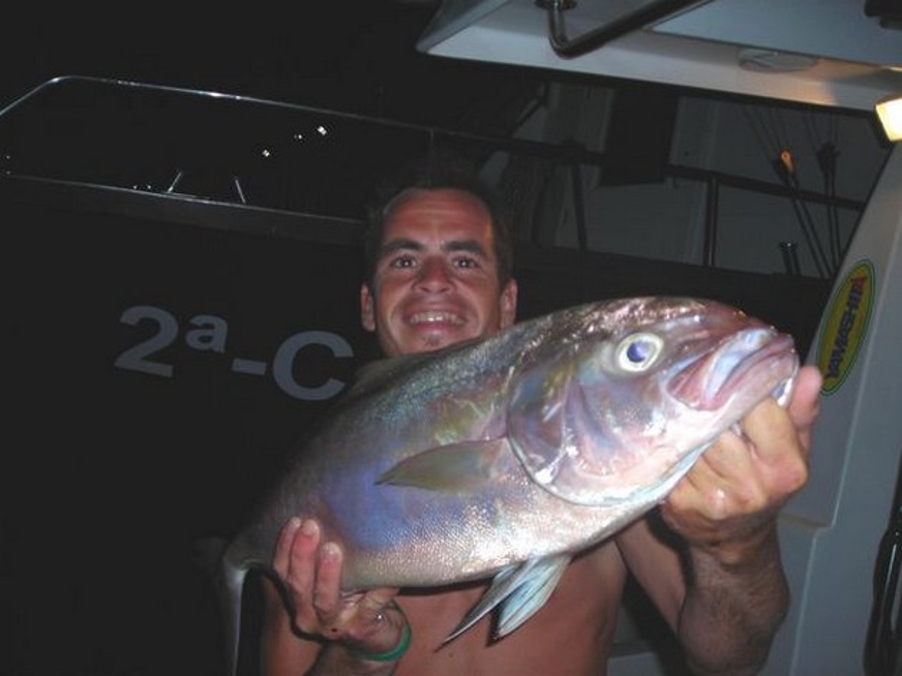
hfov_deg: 49.0
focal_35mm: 38
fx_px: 990
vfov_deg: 37.7
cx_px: 451
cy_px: 338
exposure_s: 1/60.1
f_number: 3.2
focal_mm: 6.3
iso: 50
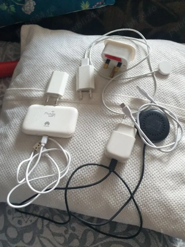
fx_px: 185
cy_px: 124
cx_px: 92
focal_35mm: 26
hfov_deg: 53.1
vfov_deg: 67.3
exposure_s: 1/24
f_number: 2.4
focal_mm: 4.3
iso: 250
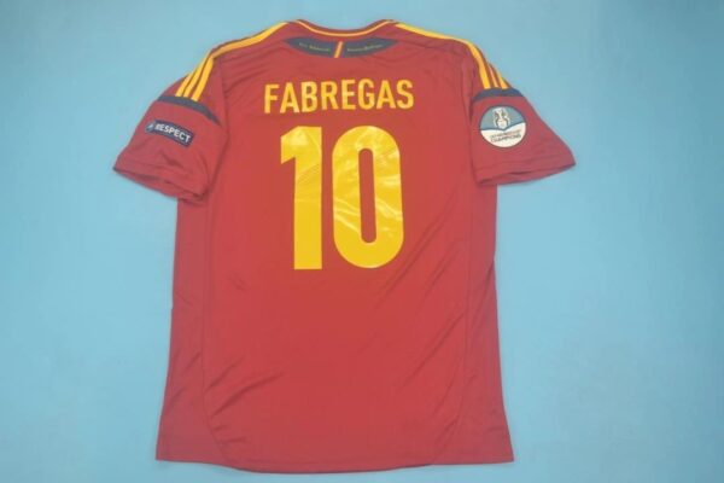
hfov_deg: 53.1
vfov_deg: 36.9
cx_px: 362
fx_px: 724
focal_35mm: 36
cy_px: 242
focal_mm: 24
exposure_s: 1/80
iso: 200
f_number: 4
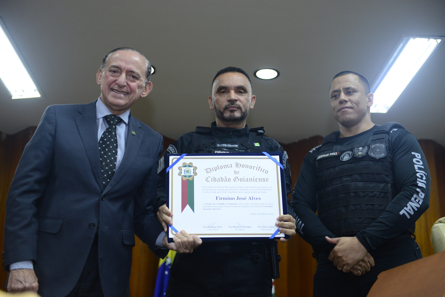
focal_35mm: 55
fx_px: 680
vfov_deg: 24.6
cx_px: 222
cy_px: 148
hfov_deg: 36.2
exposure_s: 1/125
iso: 2000
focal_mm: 55
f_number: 3.5
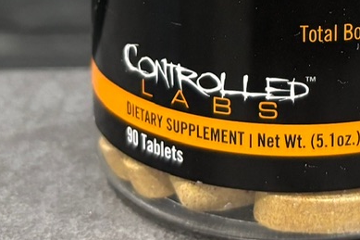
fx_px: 890
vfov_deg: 13.8
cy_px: -187
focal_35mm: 89
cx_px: 292
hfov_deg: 22.5
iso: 320
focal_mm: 5.96
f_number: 1.6
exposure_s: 1/50
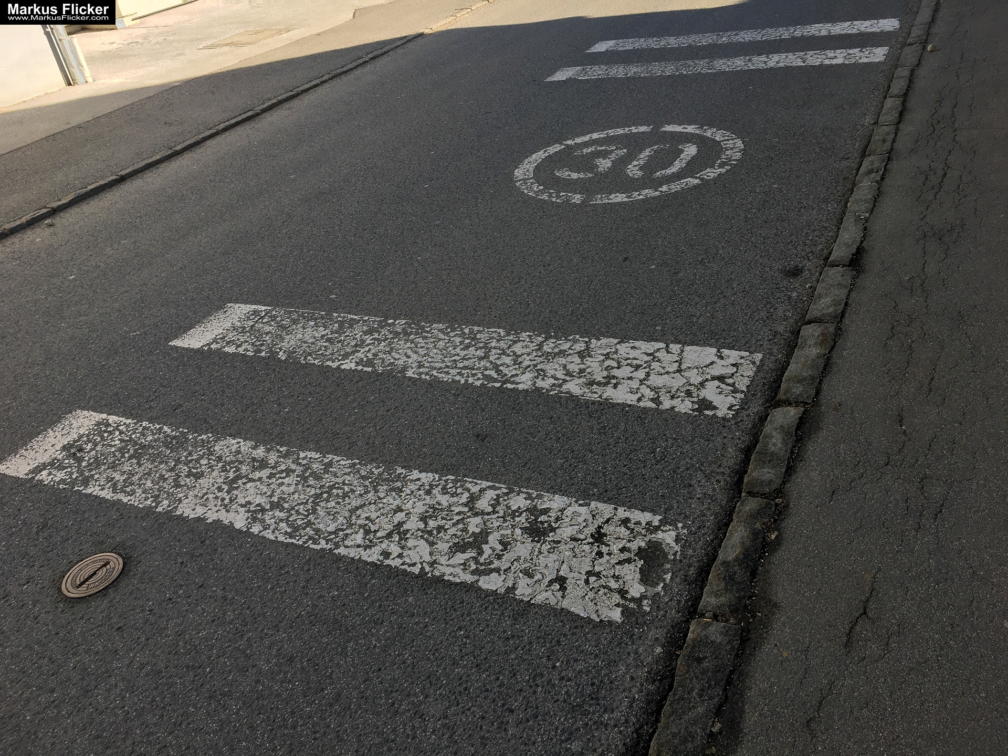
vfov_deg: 48.2
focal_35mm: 29
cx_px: 504
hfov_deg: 61.7
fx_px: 844
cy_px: 378
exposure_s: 1/560
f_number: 2.2
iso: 25
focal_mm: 4.15
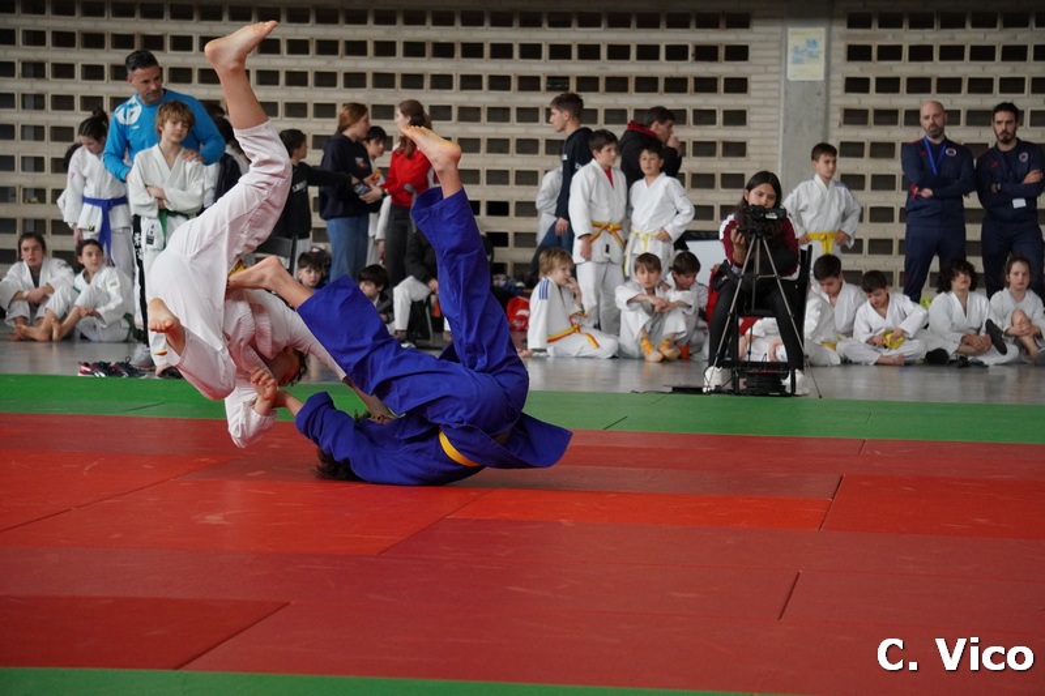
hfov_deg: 19.2
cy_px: 348
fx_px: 3091
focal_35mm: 106
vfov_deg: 12.9
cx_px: 522
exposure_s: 1/2000
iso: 3200
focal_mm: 71
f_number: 5
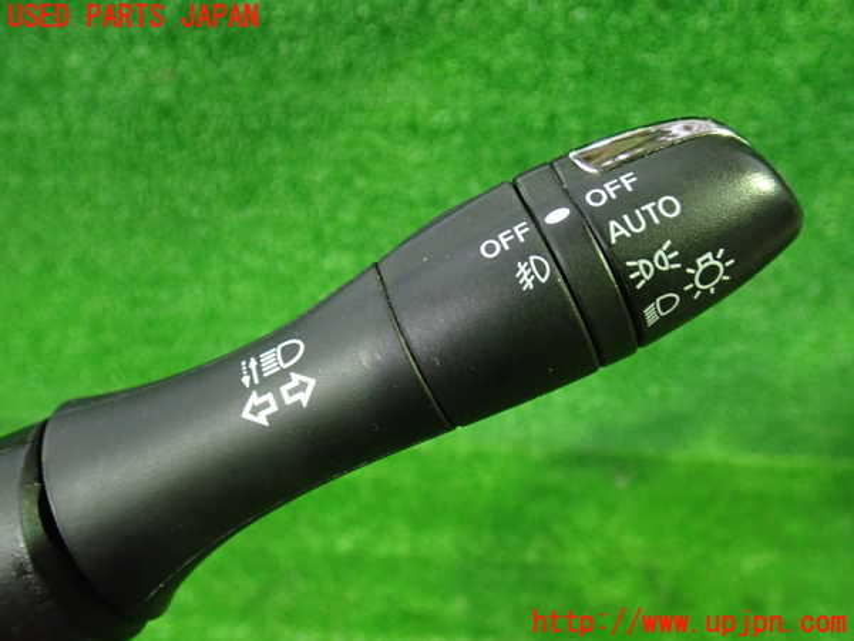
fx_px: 740
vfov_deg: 46.8
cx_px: 427
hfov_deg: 60.0
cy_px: 320
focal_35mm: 30
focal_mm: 5.4
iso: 800
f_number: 2.3
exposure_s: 1/30
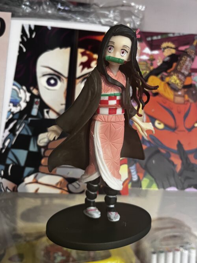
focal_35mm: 26
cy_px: 132
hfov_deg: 53.0
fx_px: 197
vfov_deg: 67.3
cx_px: 98
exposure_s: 1/50
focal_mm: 5.1
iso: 160
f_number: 1.6
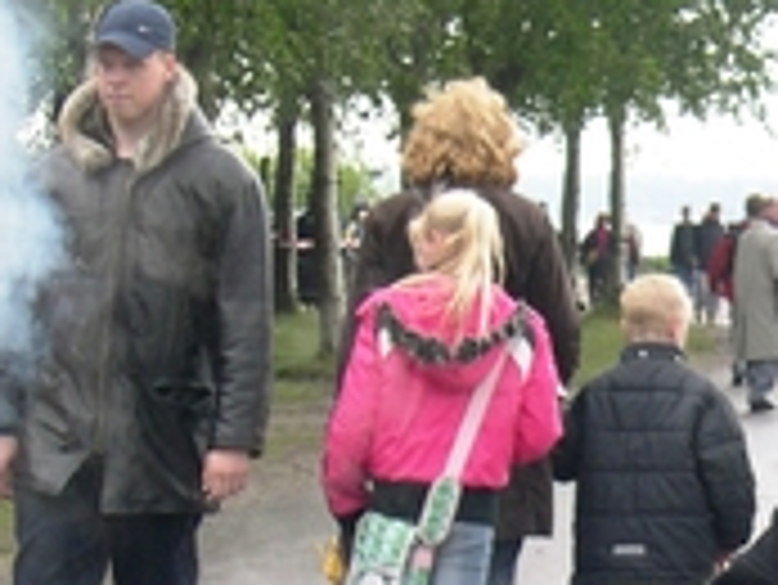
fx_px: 4836
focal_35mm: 215
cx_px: 832
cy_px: 729
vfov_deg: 6.9
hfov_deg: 9.1
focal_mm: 13.2
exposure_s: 1/165
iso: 100
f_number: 3.5
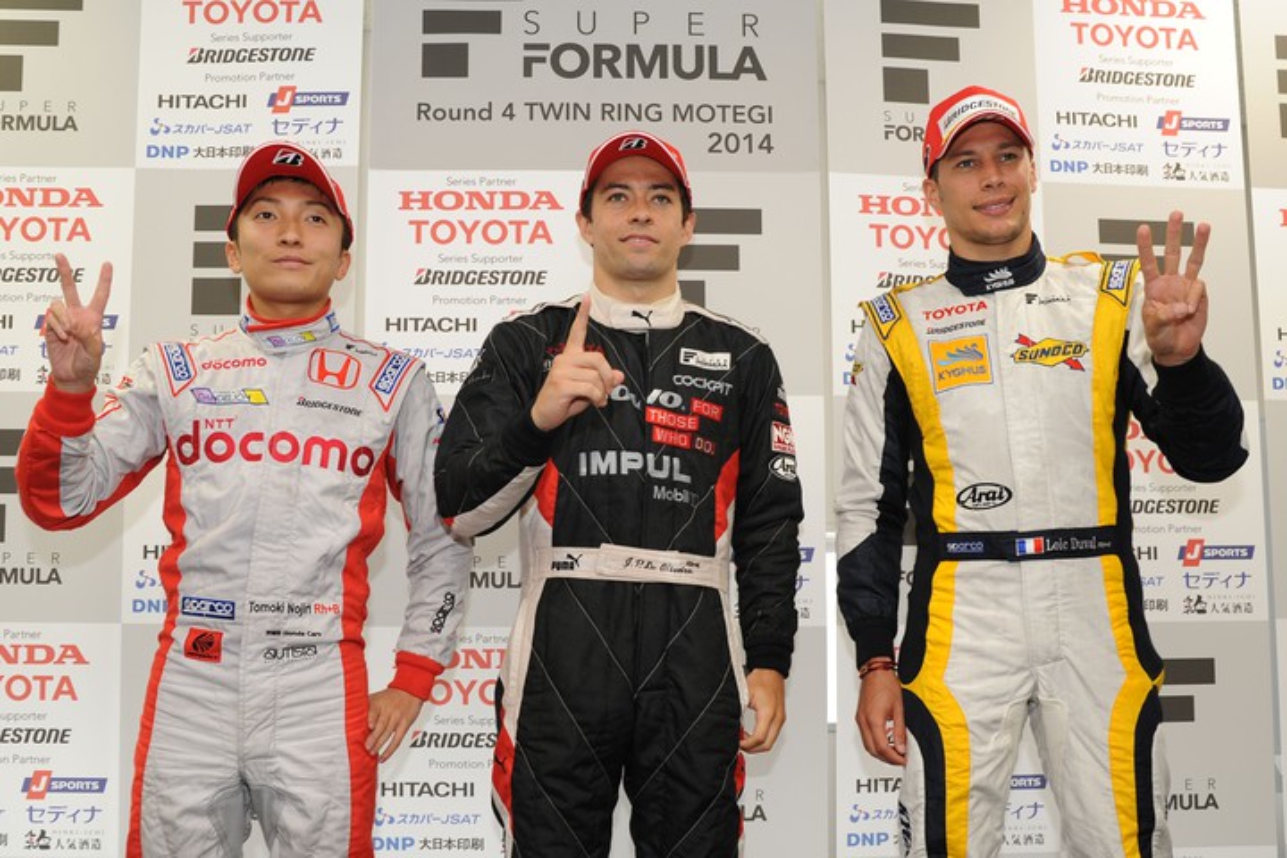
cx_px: 644
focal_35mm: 62
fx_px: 2216
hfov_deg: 32.4
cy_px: 429
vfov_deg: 21.9
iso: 800
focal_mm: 62
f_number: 6.7
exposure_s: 1/60
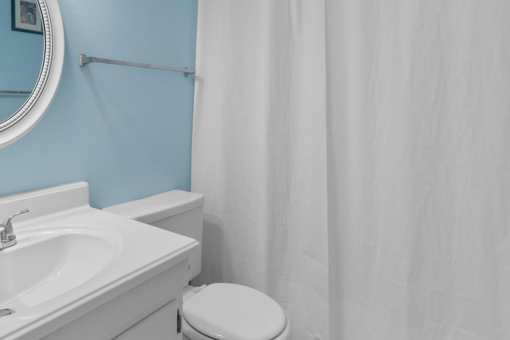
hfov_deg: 77.6
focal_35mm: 22
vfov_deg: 55.4
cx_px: 202
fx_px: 312
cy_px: 101
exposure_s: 1/6
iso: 100
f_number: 4.5
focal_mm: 10
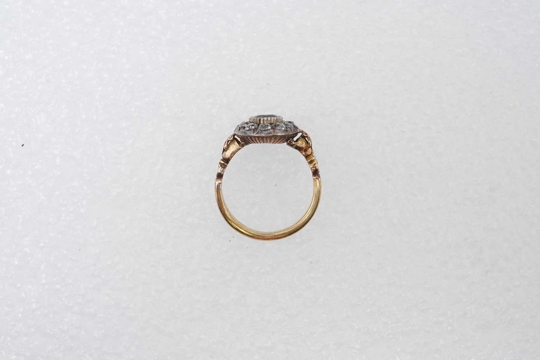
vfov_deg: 29.9
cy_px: 180
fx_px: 675
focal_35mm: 45
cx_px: 270
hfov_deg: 43.6
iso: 500
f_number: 18
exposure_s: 1/125
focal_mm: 30
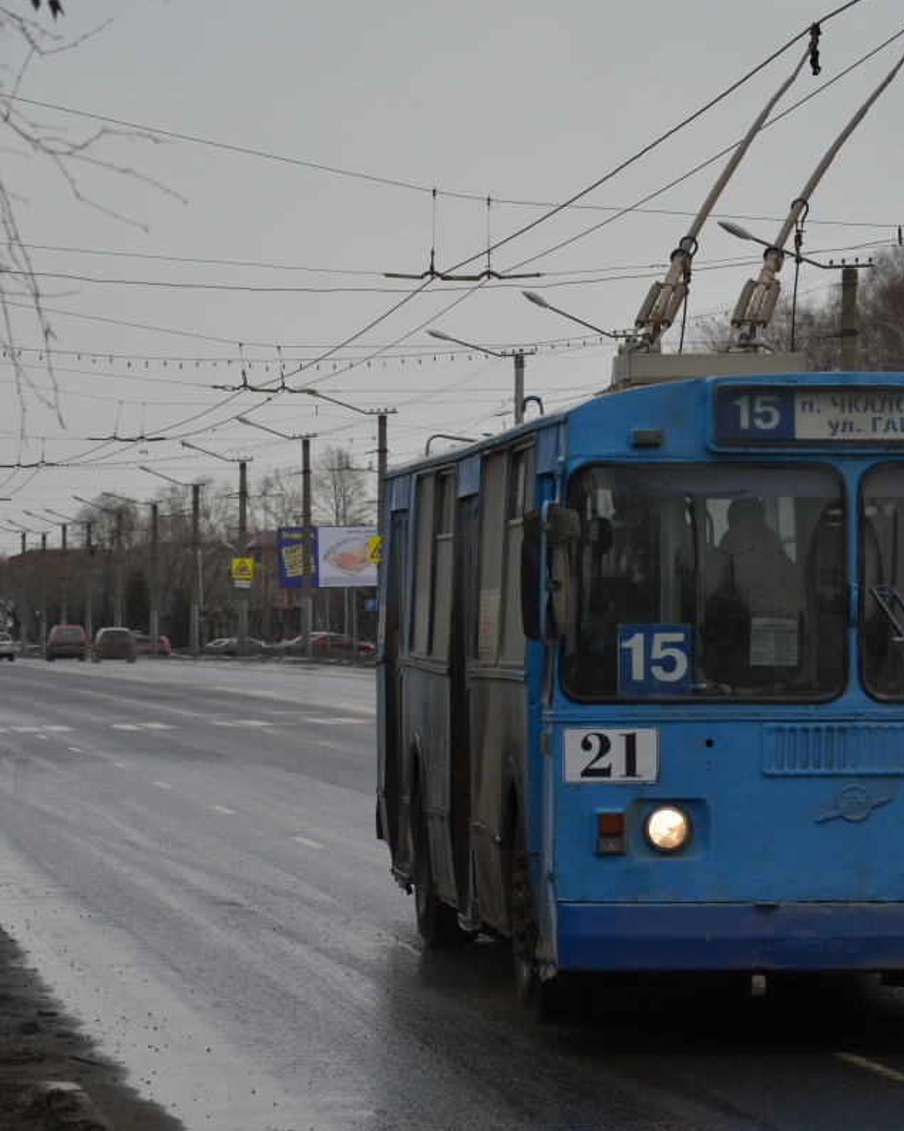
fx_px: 5687
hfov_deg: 9.1
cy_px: 564
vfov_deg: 11.4
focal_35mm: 170
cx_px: 763
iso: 200
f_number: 5.6
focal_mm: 80
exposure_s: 1/800
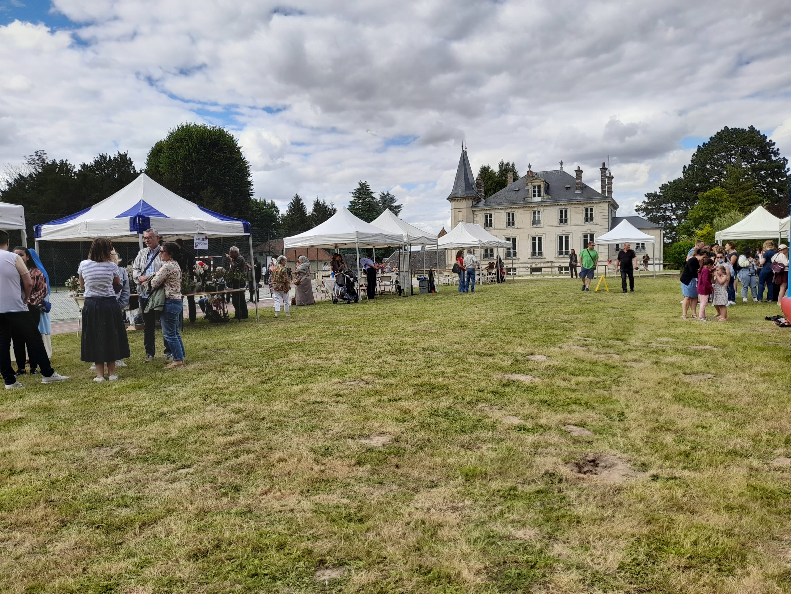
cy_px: 297
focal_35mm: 25
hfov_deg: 69.4
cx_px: 396
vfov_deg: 54.9
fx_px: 571
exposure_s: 1/557
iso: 20
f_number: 2
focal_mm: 4.6
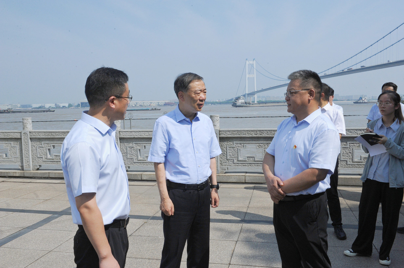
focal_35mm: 32
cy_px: 134
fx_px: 359
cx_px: 202
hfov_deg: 58.8
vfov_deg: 41.0
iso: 1250
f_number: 20
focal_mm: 32
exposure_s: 1/1600
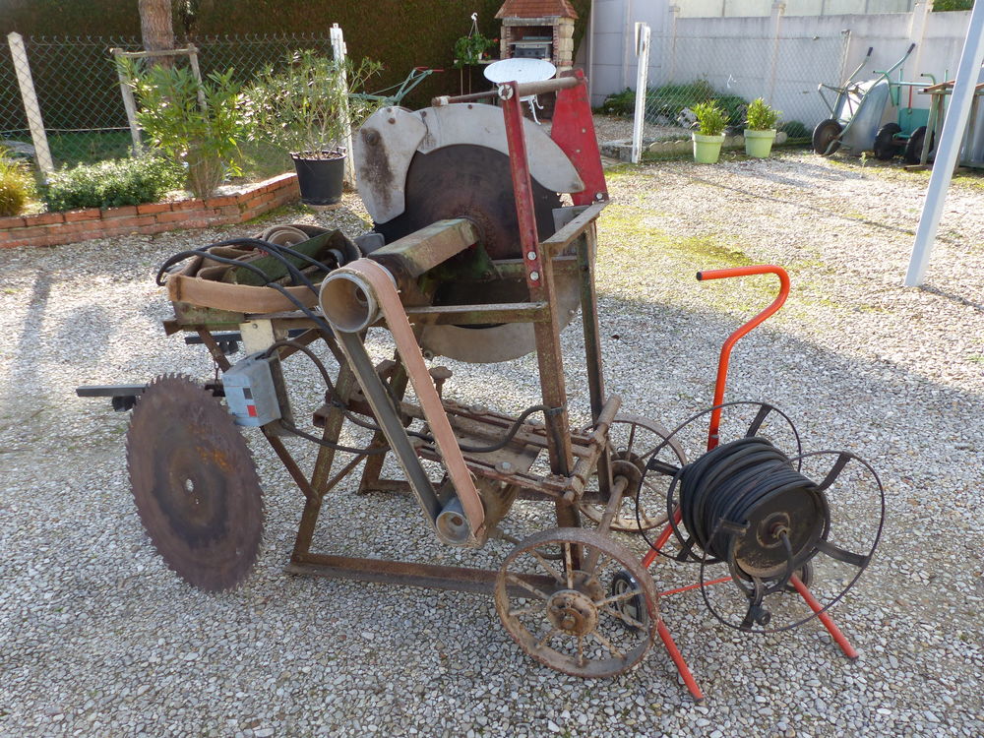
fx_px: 739
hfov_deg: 67.3
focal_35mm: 26
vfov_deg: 53.1
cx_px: 492
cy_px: 369
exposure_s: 1/160
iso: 100
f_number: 4
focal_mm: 4.5
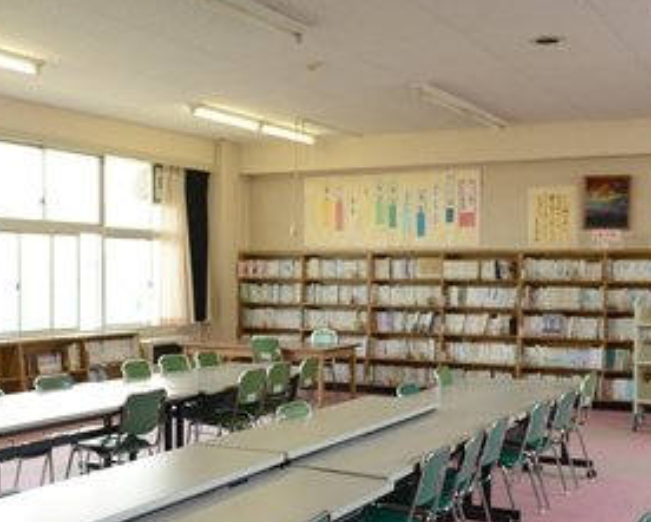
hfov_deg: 38.0
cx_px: 309
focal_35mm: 49
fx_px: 944
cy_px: 293
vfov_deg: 30.8
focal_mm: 32
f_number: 3.5
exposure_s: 1/125
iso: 500
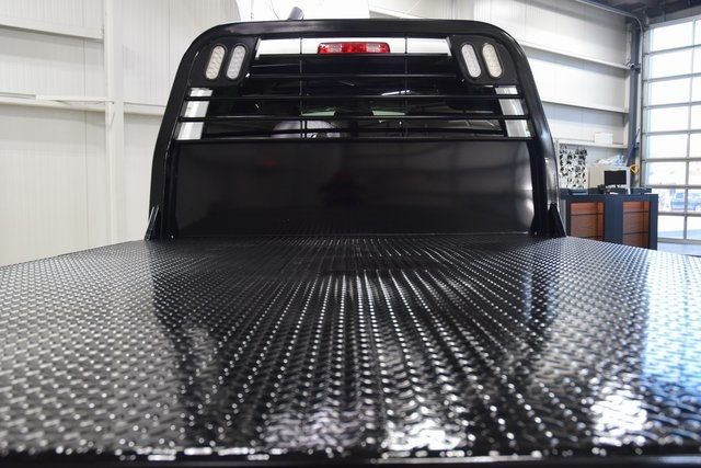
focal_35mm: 33
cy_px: 234
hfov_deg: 57.2
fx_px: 643
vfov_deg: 40.0
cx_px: 350
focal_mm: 22
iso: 1600
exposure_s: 1/60
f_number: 5.6
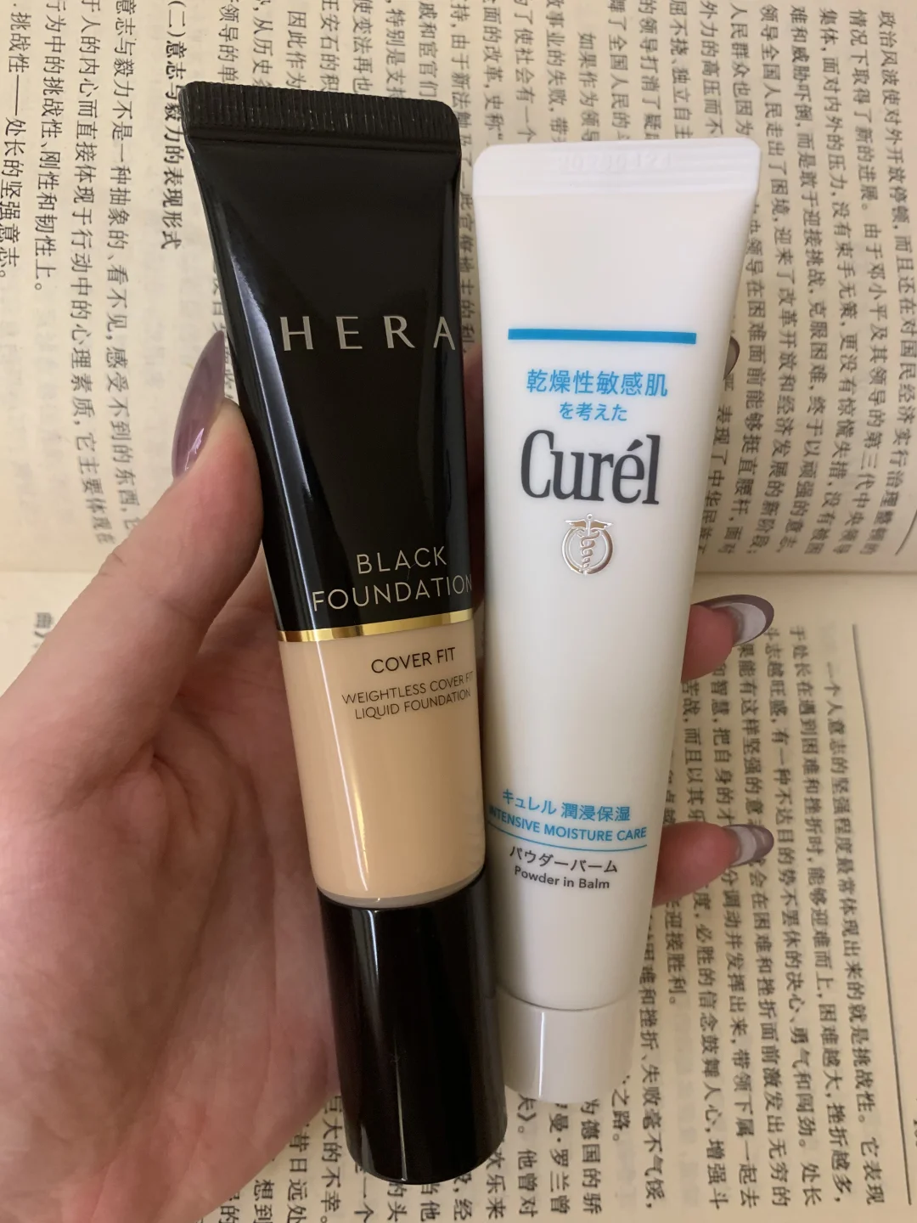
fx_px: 918
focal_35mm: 26
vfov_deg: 67.3
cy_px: 612
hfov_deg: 53.1
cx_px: 458
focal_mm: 4.25
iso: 250
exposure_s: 1/50
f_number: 1.8
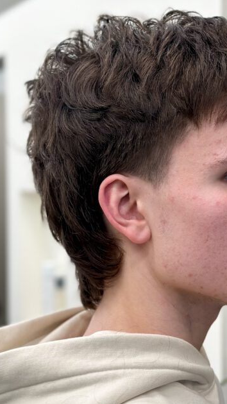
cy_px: 185
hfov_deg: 14.1
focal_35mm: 85
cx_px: 193
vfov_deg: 25.0
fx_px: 910
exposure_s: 1/100
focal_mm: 6.86
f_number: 1.78
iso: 125
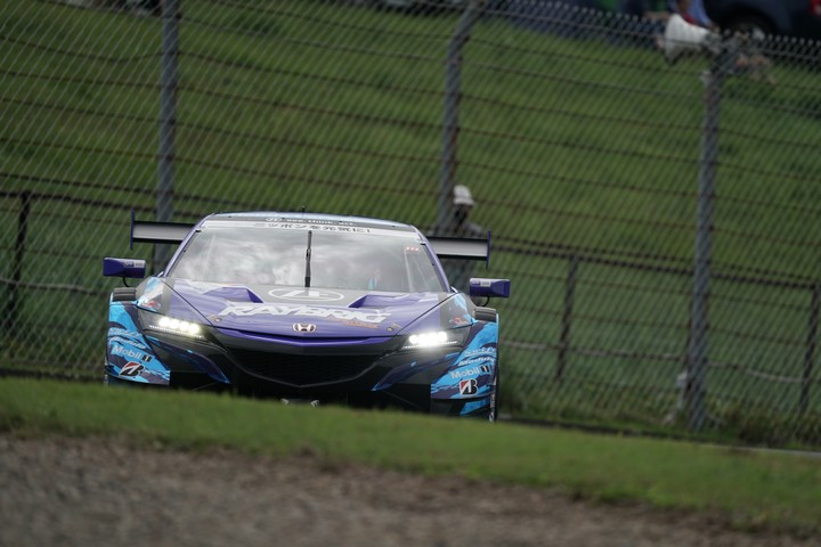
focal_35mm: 600
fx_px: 13682
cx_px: 410
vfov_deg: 2.3
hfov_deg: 3.4
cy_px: 274
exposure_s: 1/800
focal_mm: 600
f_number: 6.3
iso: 200
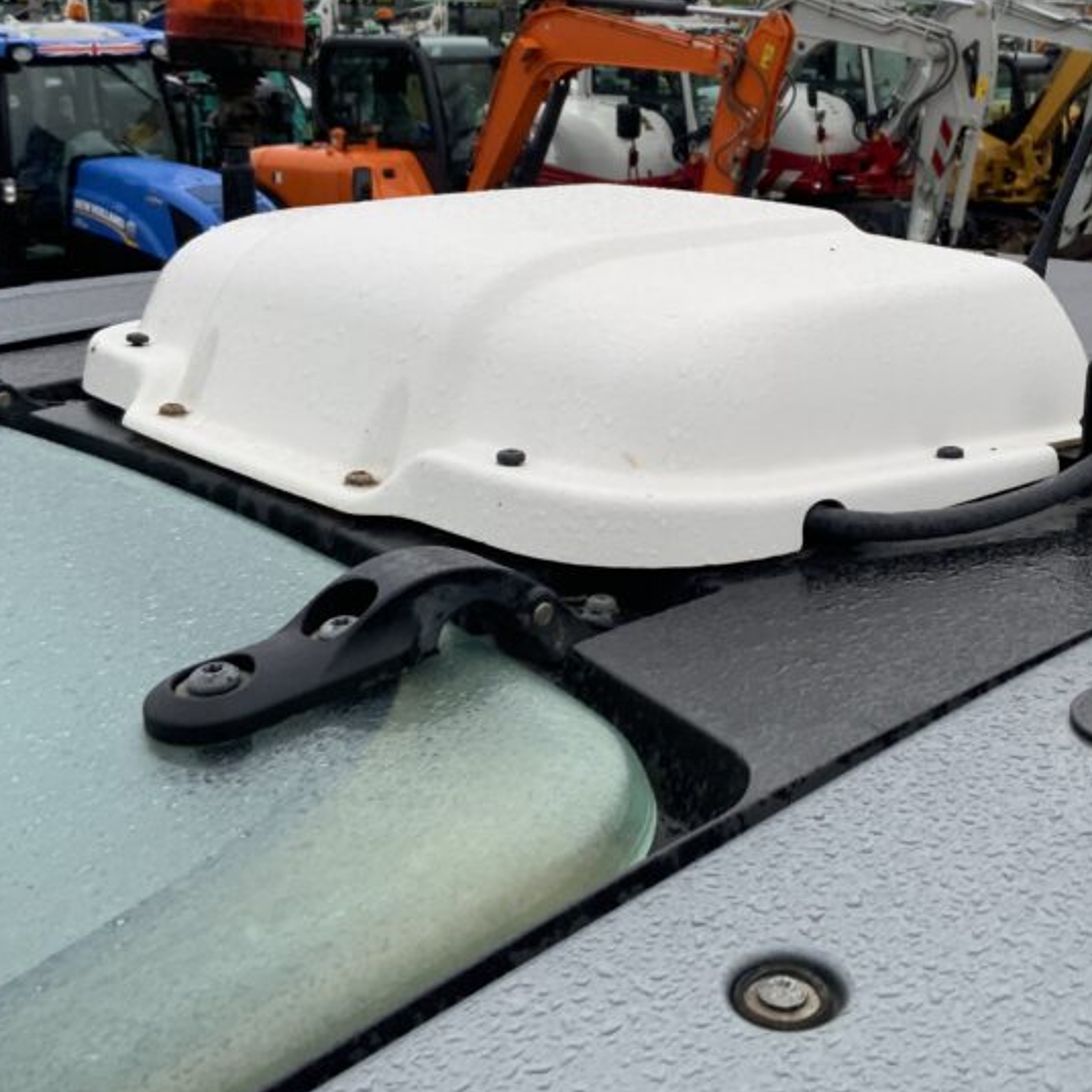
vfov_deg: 34.5
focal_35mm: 49
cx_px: 760
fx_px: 1749
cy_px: 414
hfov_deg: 34.2
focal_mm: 3
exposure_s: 1/122
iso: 20
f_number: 1.8
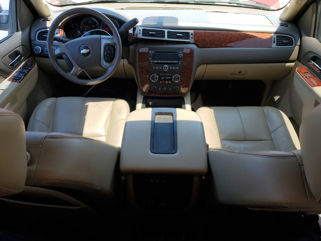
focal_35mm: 26
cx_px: 160
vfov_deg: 53.1
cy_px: 120
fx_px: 241
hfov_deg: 67.3
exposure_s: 1/312
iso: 50
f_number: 1.5
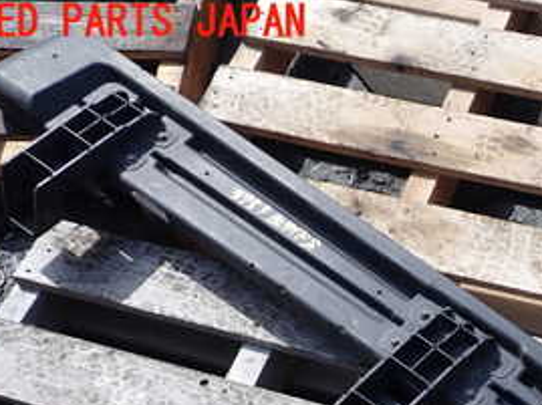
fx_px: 1048
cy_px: 451
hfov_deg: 27.3
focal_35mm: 67
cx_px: 544
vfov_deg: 20.8
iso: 100
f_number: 3.2
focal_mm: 5.4
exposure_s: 1/800
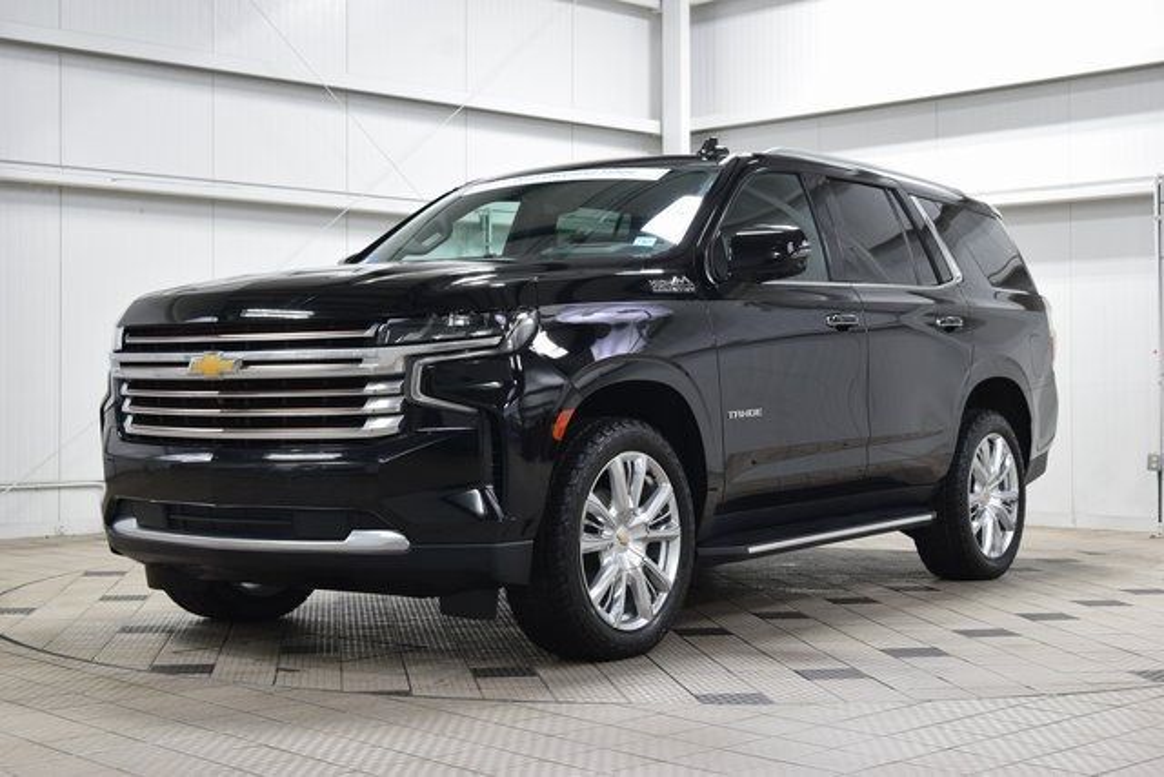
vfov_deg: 25.1
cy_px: 388
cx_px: 582
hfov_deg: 36.9
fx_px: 1746
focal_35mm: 54
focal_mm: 36
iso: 640
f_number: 6.3
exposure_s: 1/15
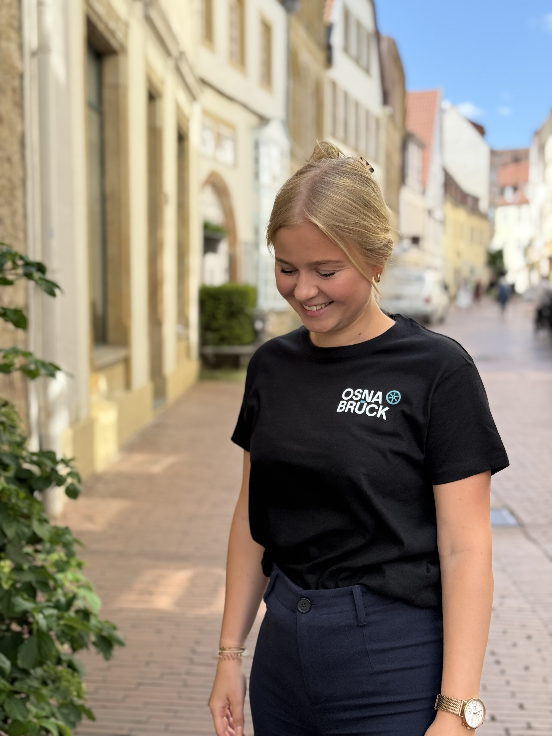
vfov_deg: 39.7
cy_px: 368
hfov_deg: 30.3
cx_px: 276
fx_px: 1021
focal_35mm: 48
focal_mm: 6.76
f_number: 1.78
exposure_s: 1/975
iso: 64
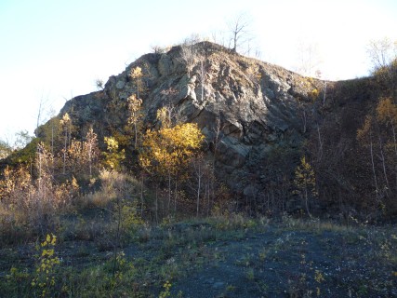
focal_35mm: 30
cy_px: 149
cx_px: 198
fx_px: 344
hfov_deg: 60.0
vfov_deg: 46.8
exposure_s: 1/100
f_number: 3.5
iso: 100
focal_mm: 5.2
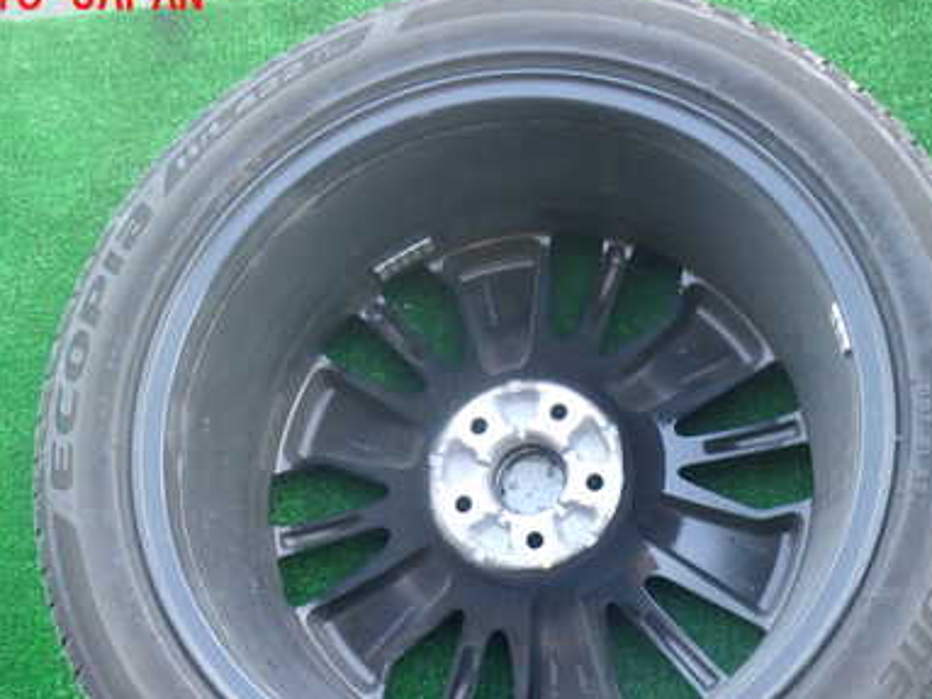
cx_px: 492
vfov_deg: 30.4
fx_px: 1265
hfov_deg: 40.4
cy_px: 511
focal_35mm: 47
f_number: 2.3
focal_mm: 5.4
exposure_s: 1/80
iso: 200
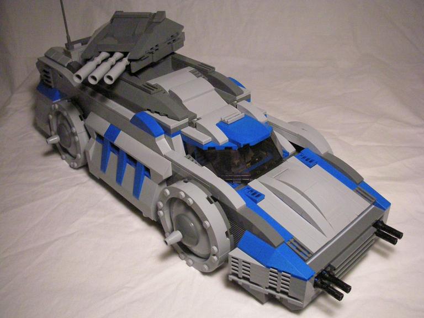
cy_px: 159
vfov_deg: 40.7
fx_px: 429
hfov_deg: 52.6
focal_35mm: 35
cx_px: 212
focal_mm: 5.8
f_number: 2.8
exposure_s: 1/137
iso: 566
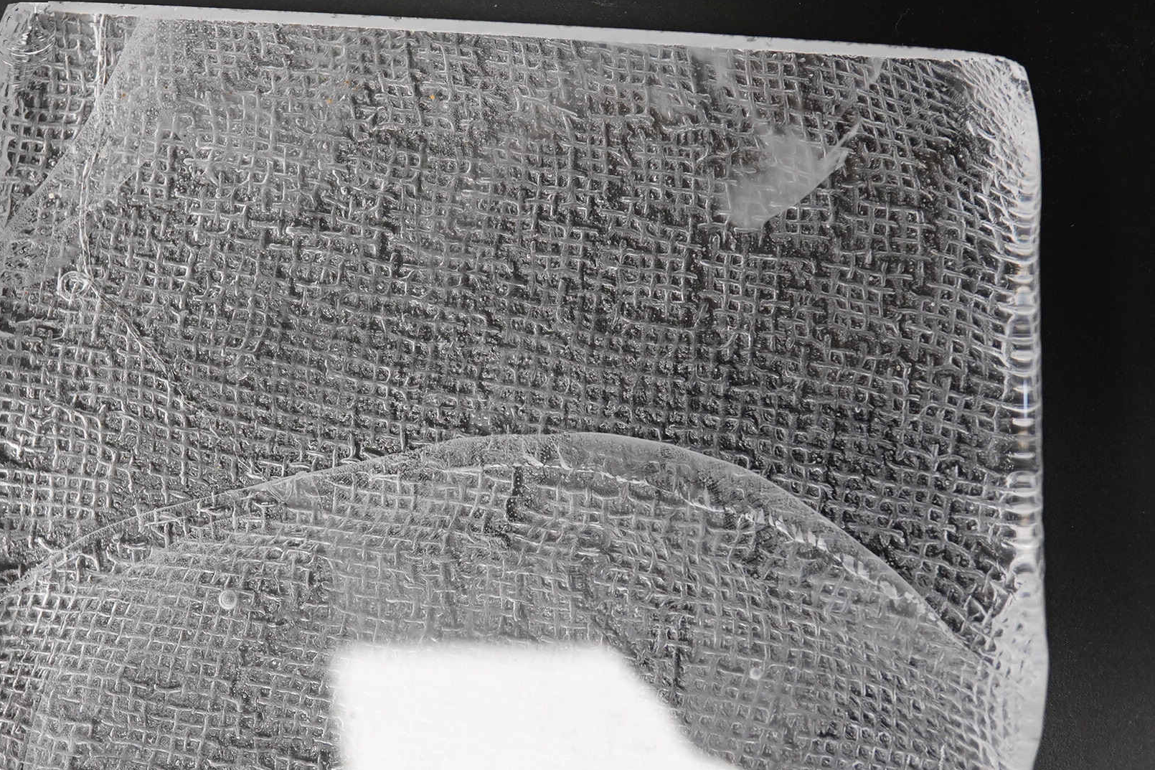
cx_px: 467
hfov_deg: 36.1
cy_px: 313
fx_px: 1764
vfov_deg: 24.6
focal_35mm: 55
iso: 2500
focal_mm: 30
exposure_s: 1/200
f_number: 4.5
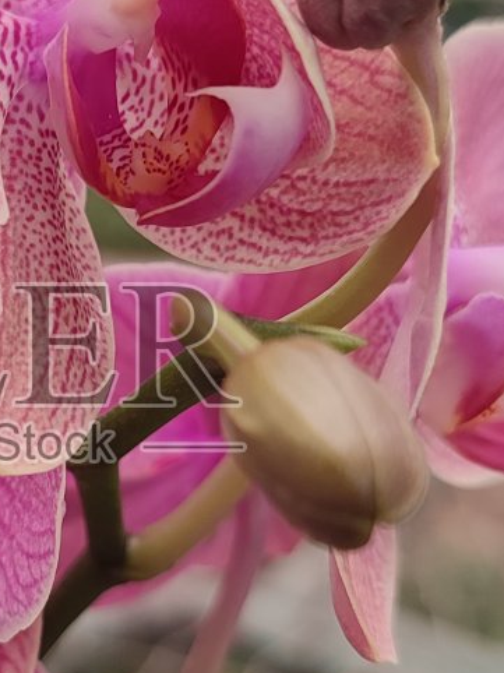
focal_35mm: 83
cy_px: 378
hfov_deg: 17.4
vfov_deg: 23.6
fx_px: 1613
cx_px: 11
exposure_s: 1/40
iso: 75
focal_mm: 6.04
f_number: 1.9
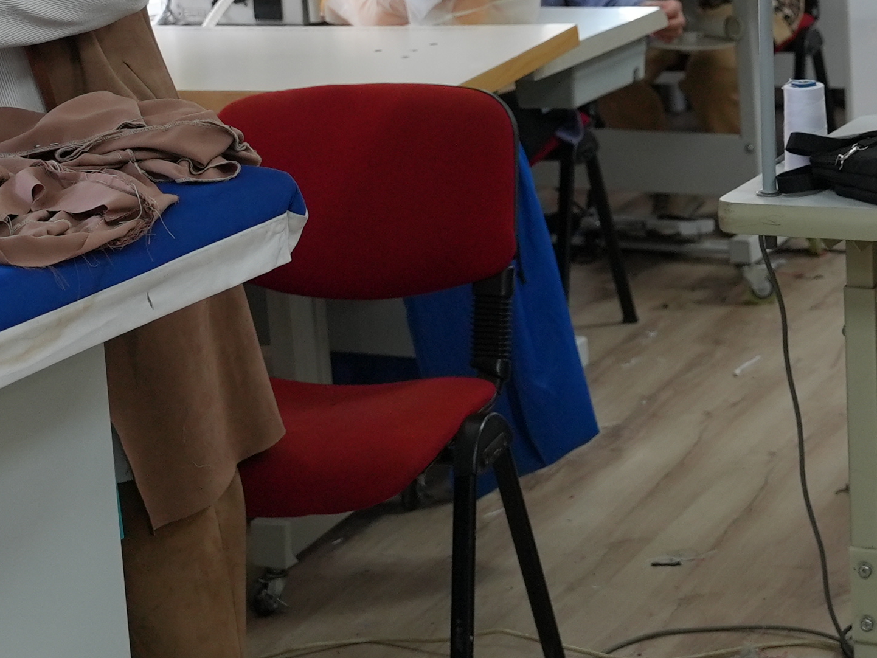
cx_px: 602
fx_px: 2509
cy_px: 53
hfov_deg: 19.8
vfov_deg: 14.8
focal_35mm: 99
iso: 1250
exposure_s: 1/160
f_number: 4
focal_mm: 35
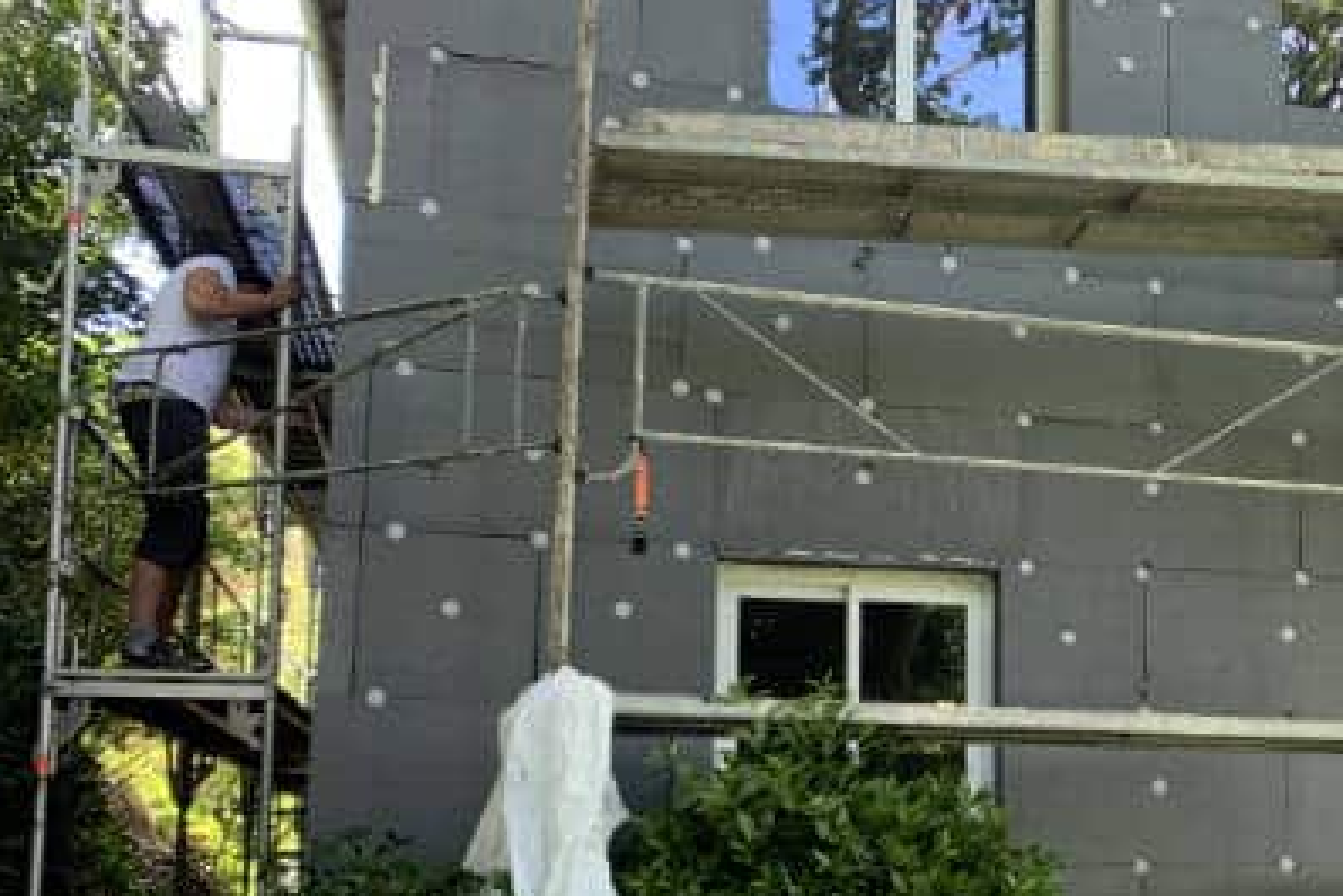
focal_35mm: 49
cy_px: 639
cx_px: 1157
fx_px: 1829
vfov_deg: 27.3
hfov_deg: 38.1
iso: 32
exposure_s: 1/98
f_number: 1.8
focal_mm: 4.2
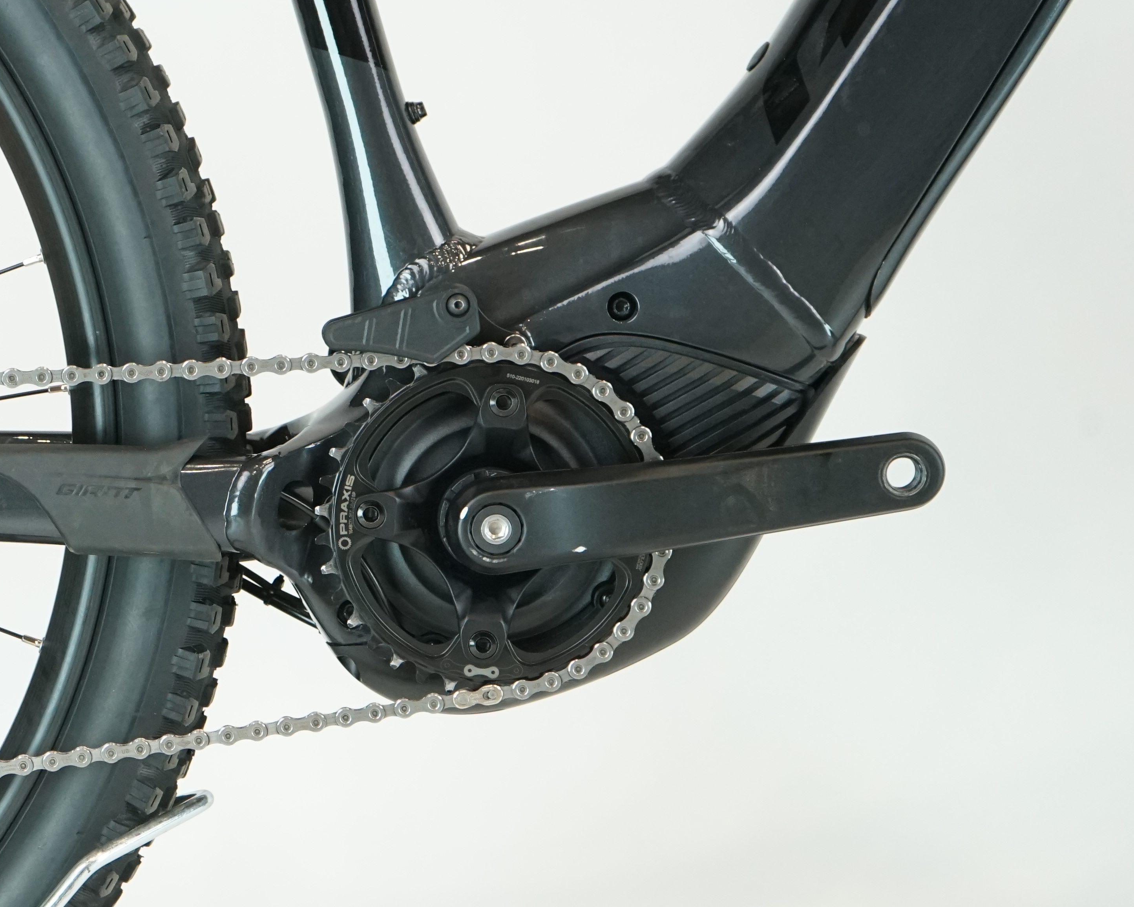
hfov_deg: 16.3
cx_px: -25
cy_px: 454
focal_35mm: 115
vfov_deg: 13.4
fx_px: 3860
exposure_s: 1/200
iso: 2000
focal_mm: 59
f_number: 6.3
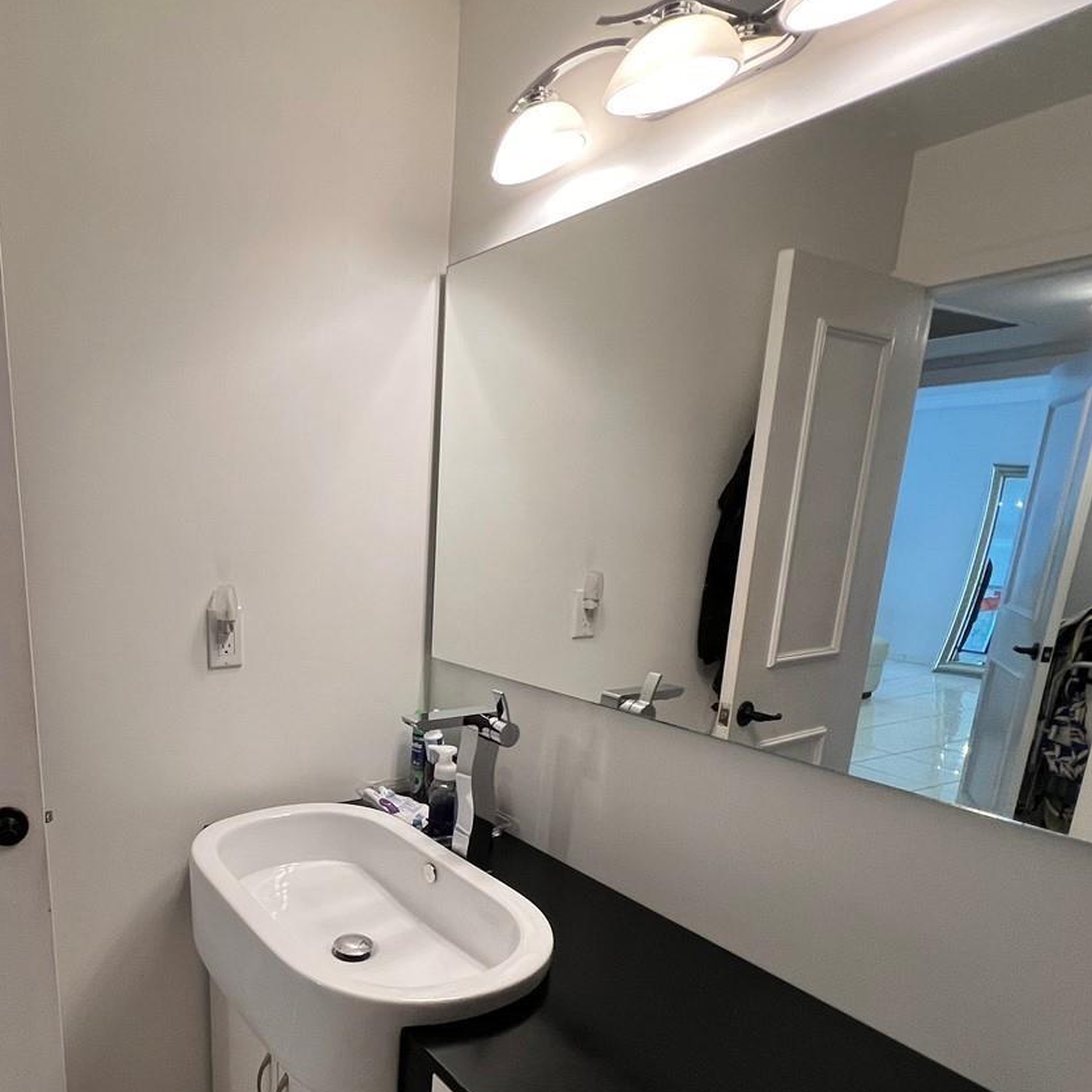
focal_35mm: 22
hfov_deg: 67.0
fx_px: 785
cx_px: 332
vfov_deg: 67.6
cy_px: 734
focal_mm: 1.57
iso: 160
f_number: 1.8
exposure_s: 1/120
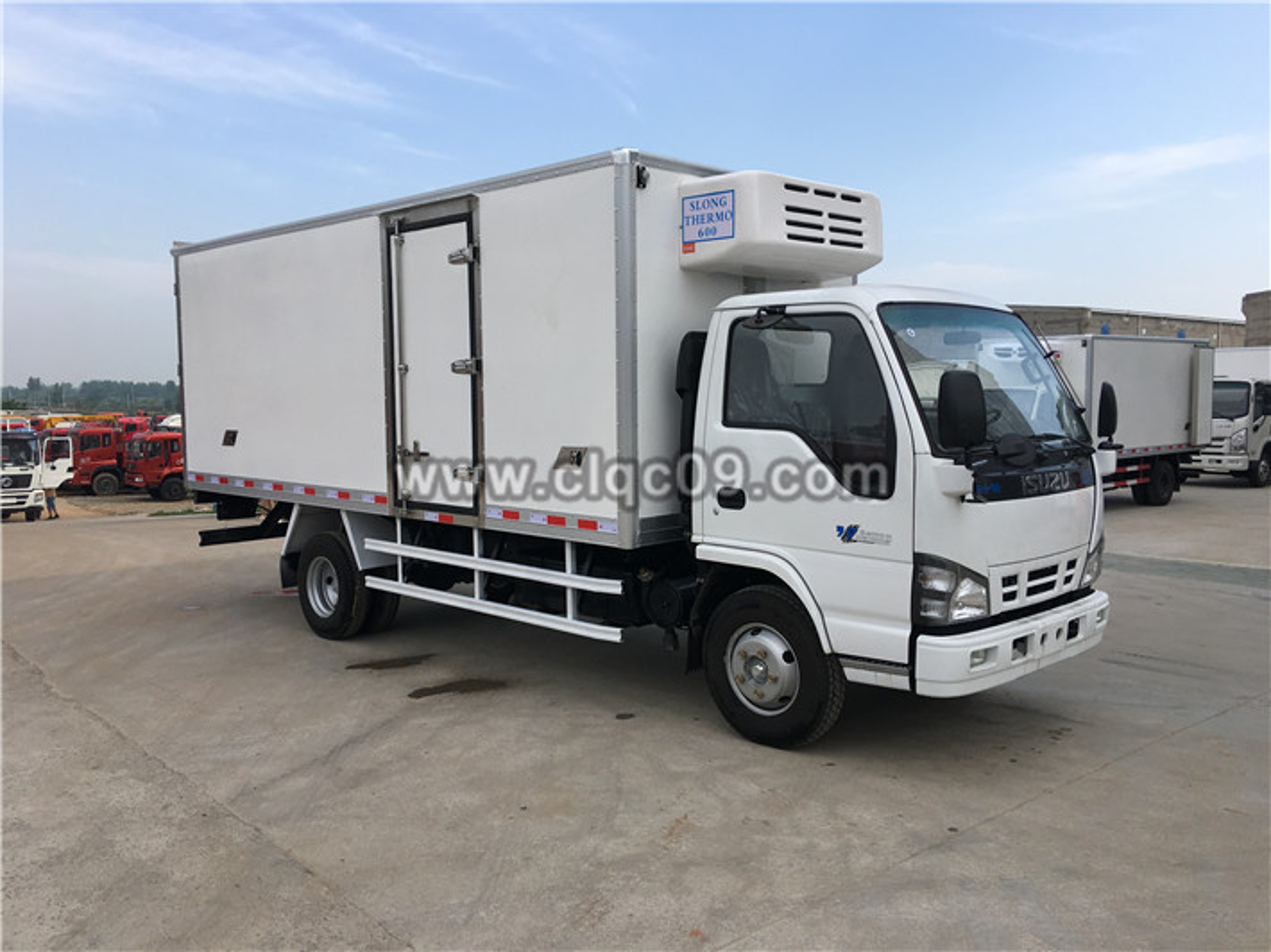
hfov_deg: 61.7
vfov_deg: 48.2
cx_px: 636
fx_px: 1064
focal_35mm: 29
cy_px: 476
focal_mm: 4.15
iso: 25
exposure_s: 1/1241
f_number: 2.2
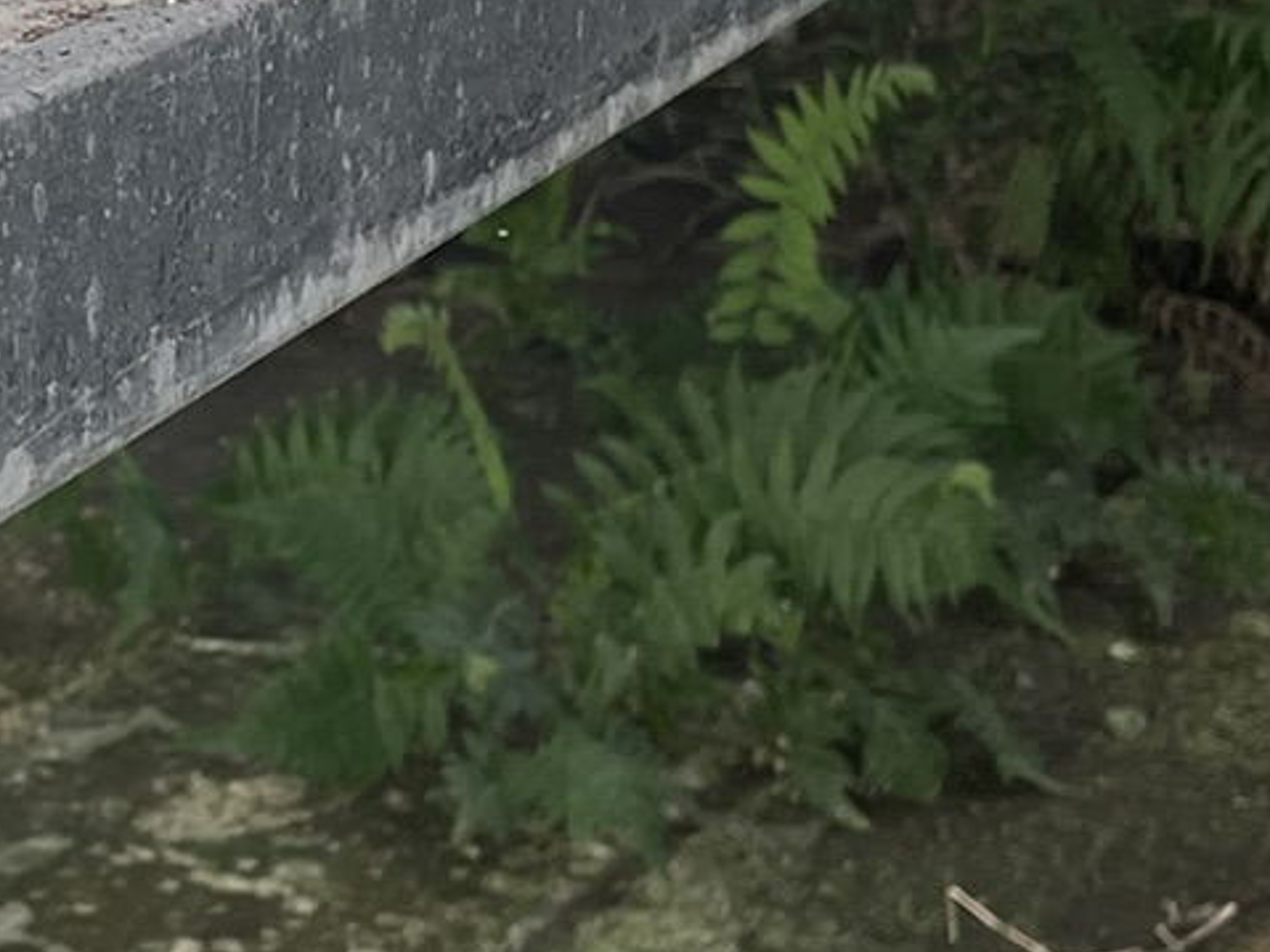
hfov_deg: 17.7
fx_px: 3925
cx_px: -148
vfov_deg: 13.8
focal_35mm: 107
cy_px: 202
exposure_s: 1/121
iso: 64
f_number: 1.6
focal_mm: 5.1
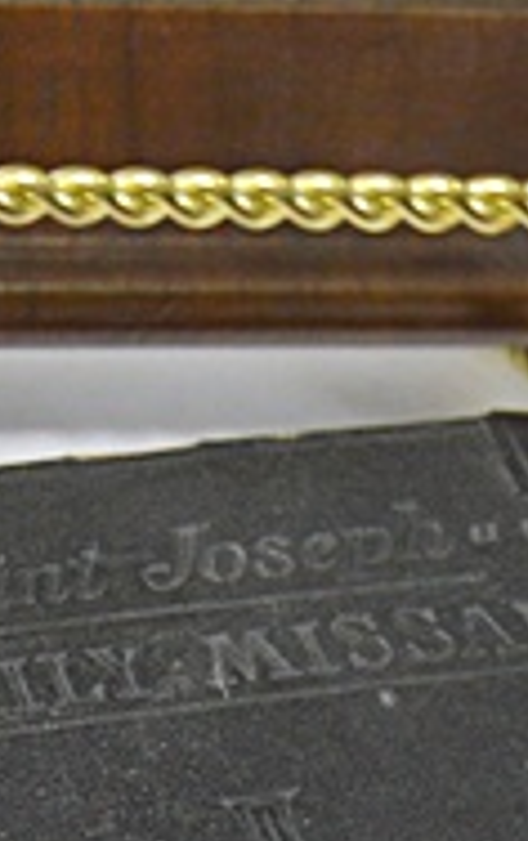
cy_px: 946
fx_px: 4843
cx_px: 412
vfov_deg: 9.8
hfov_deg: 6.2
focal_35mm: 211
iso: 900
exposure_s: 1/60
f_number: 4
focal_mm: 26
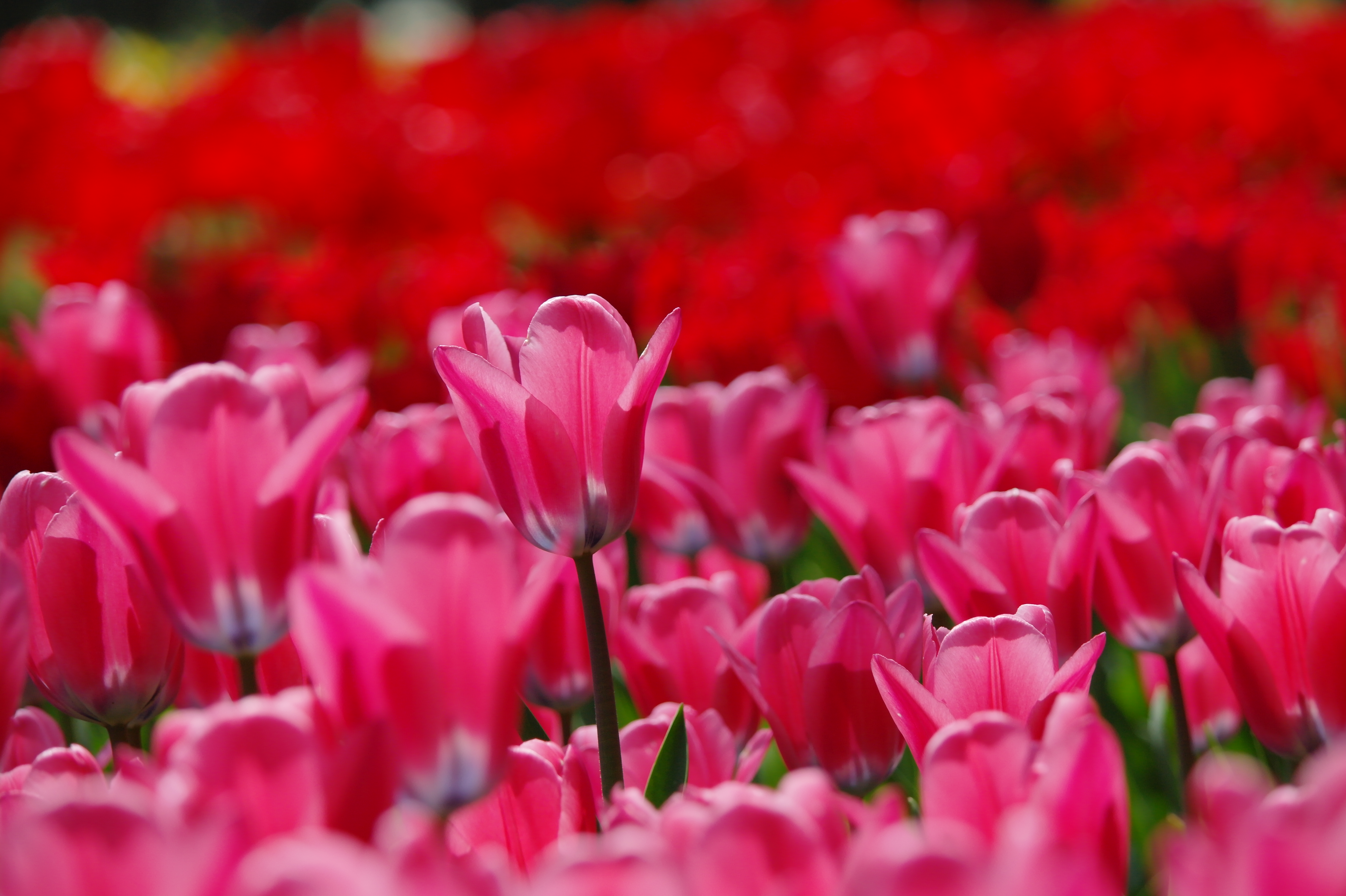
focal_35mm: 200
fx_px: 7473
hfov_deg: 10.3
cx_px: 673
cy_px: 448
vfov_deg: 6.9
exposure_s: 1/500
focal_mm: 130
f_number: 5.6
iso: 200
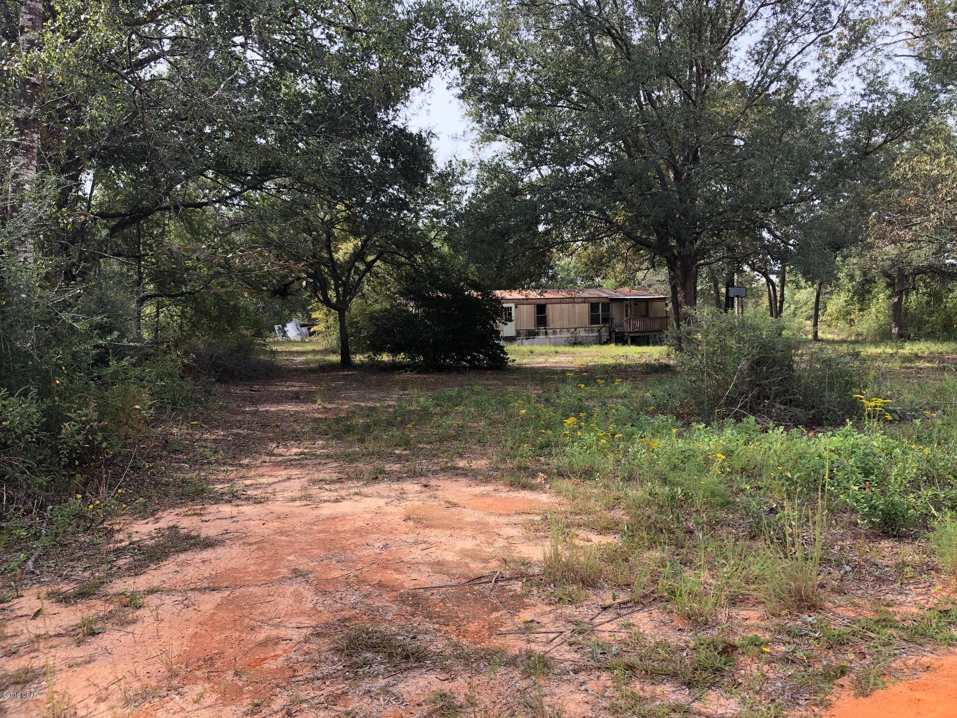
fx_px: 774
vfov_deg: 49.7
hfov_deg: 63.4
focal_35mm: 28
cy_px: 359
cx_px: 478
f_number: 1.8
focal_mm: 3.99
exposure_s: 1/368
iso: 20
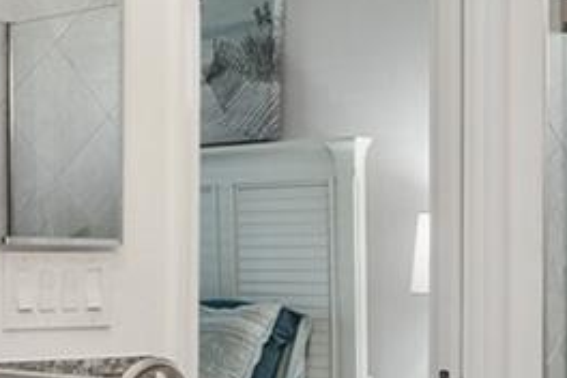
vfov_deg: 14.1
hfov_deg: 20.6
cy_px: 273
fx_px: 1528
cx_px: 71
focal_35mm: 97
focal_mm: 16
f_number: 6.3
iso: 100
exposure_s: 1/10
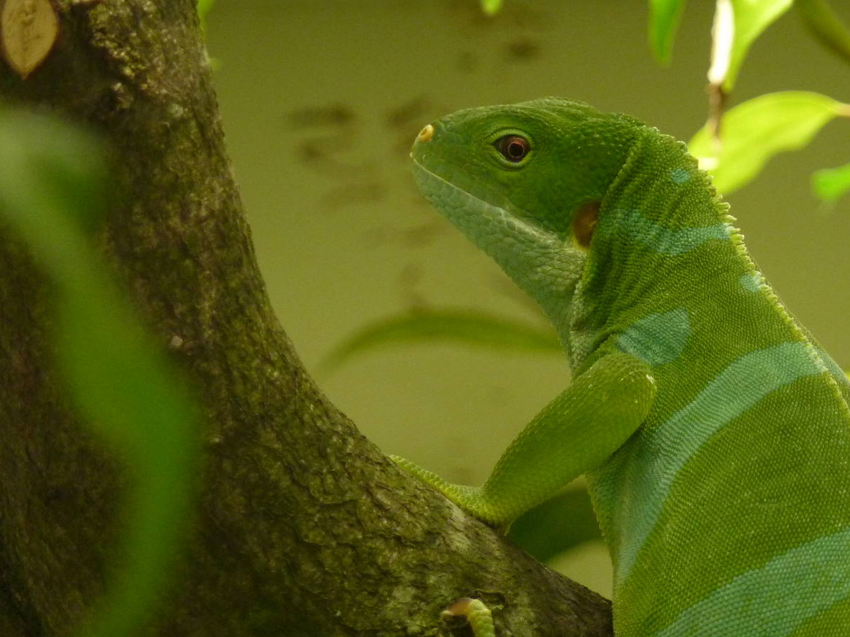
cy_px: 258
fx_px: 8005
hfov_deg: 6.1
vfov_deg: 4.6
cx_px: 546
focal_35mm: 326
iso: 400
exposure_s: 1/50
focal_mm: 39.7
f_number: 4.7
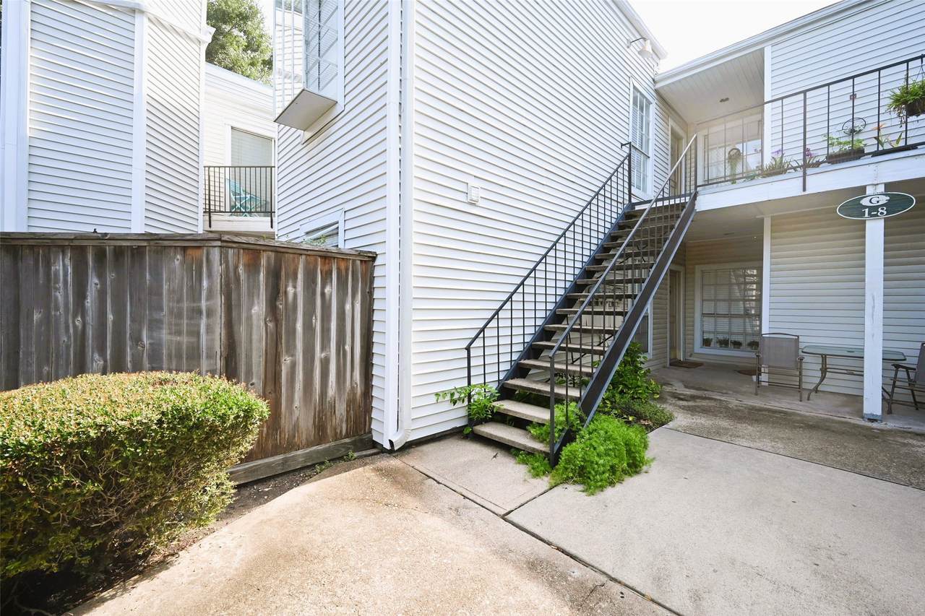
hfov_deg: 100.4
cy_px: 308
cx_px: 462
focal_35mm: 15
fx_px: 385
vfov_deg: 77.3
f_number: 9
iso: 800
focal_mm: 15
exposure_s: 1/320
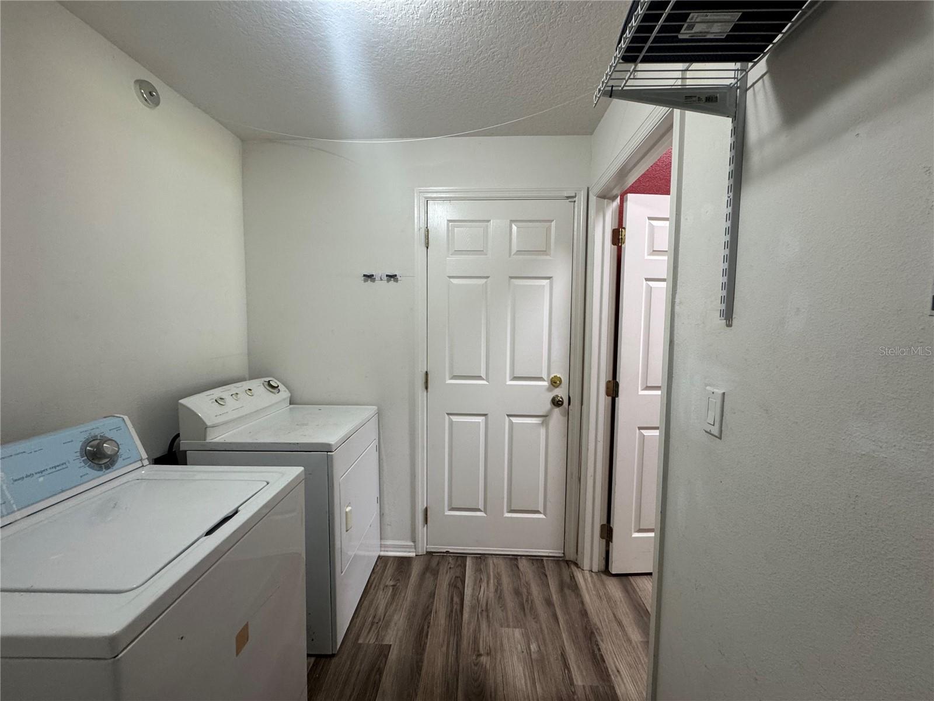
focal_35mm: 14
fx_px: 378
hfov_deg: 102.1
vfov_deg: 85.7
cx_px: 467
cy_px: 350
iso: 200
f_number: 2.2
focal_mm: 2.22
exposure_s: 1/60
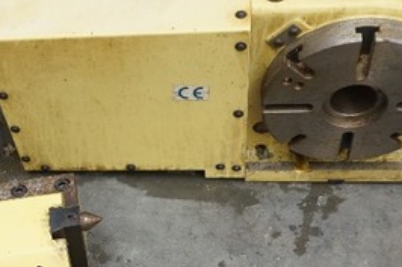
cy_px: 234
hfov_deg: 30.4
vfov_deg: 20.5
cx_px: 97
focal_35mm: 65
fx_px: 725
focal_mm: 16
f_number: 4
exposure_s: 1/160
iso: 640
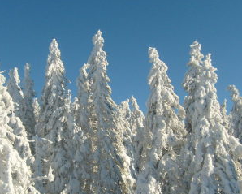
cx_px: 87
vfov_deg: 27.5
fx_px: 394
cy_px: 131
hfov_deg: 33.9
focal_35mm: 55
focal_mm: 5.8
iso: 80
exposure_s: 1/350
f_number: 7.1
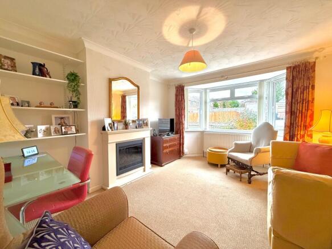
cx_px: 166
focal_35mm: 14
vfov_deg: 85.7
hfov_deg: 102.1
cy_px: 124
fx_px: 134
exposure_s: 1/100
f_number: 2.2
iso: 200
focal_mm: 2.22
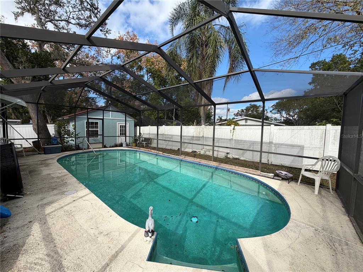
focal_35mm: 14
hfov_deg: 102.1
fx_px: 147
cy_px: 136
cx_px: 182
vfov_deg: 85.7
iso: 32
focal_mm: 2.22
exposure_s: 1/770
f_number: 2.2
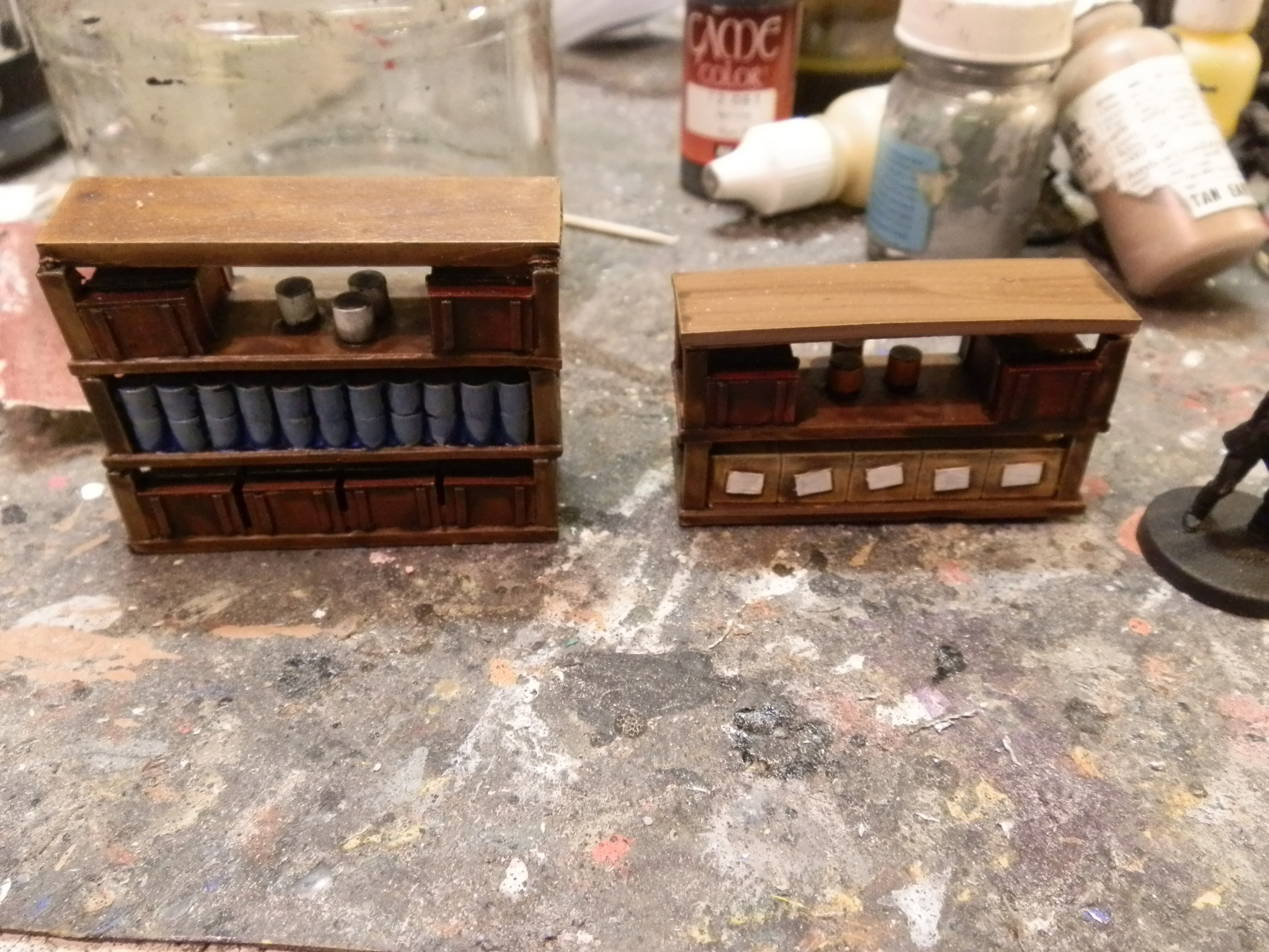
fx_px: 1026
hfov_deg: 63.4
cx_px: 634
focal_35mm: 28
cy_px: 476
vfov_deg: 49.7
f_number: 3.1
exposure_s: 1/30
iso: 400
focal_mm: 5
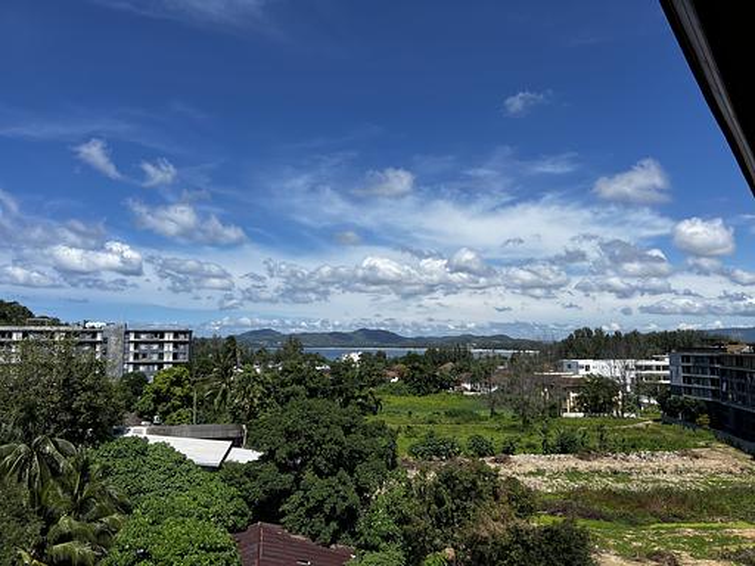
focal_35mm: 26
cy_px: 283
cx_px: 378
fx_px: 567
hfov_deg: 67.3
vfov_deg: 53.1
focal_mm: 5.7
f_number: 1.5
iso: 50
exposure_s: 1/6993
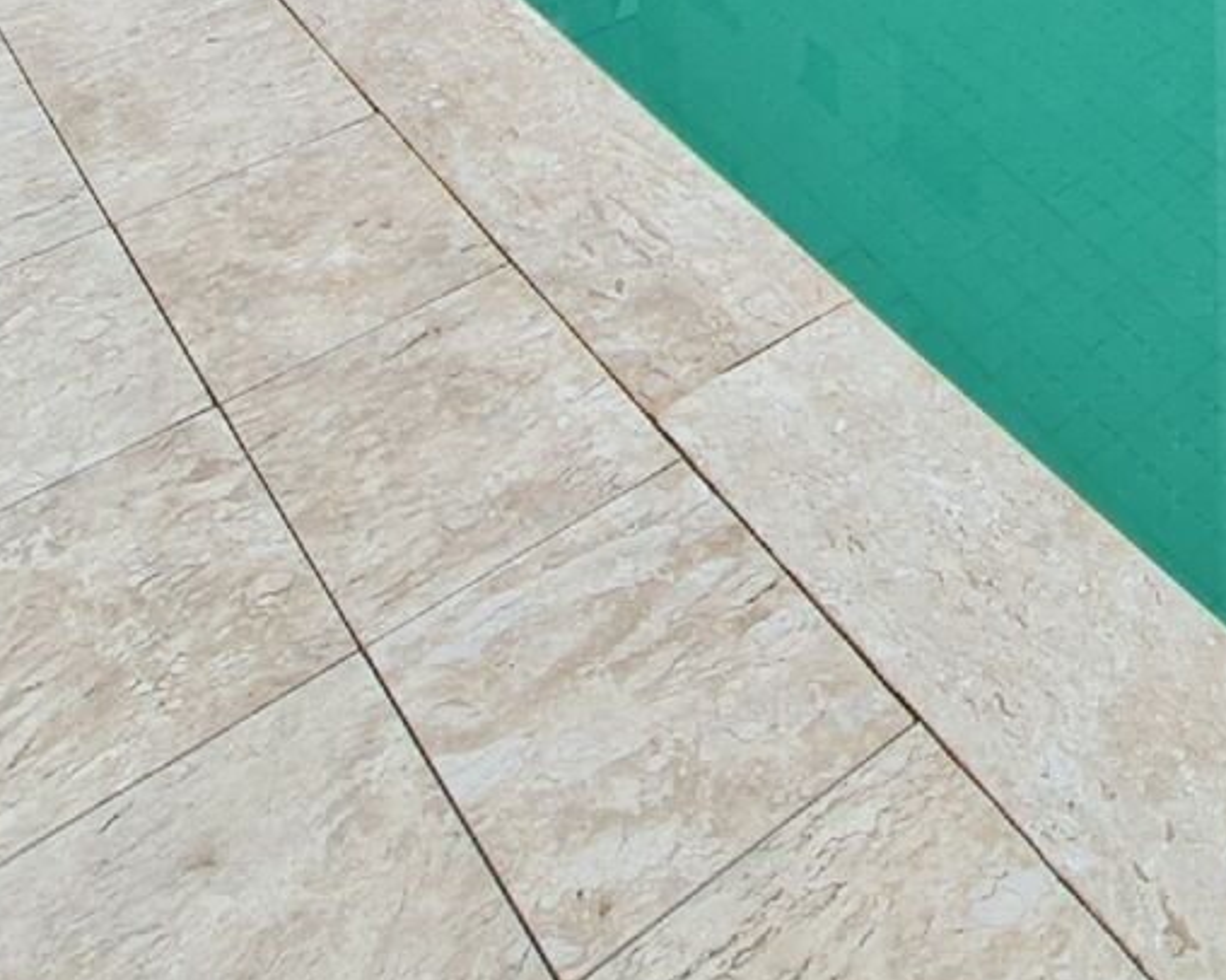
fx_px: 1741
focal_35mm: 48
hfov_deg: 35.7
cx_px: 1175
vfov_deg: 22.0
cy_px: -707
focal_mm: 2.2
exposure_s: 1/800
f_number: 2.2
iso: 64
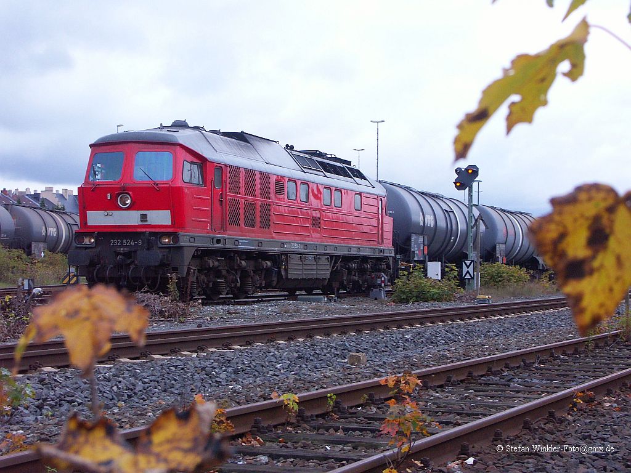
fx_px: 1404
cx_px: 316
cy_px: 236
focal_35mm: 77
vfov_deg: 19.1
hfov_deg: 25.3
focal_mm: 19.83
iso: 200
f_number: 4.5
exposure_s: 1/500
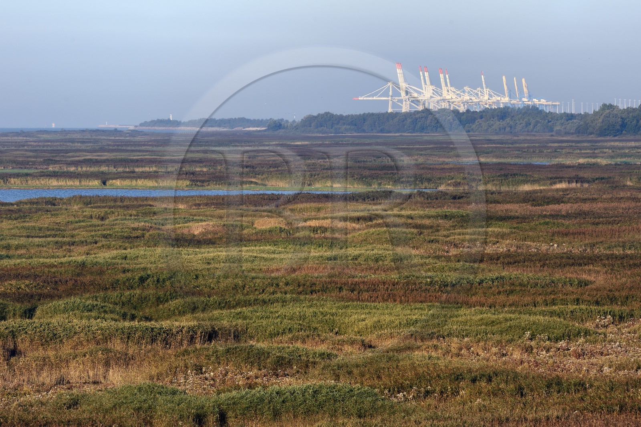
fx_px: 3560
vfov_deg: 6.9
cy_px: 214
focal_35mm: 200
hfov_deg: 10.3
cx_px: 320
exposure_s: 1/250
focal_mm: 200
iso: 200
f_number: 9
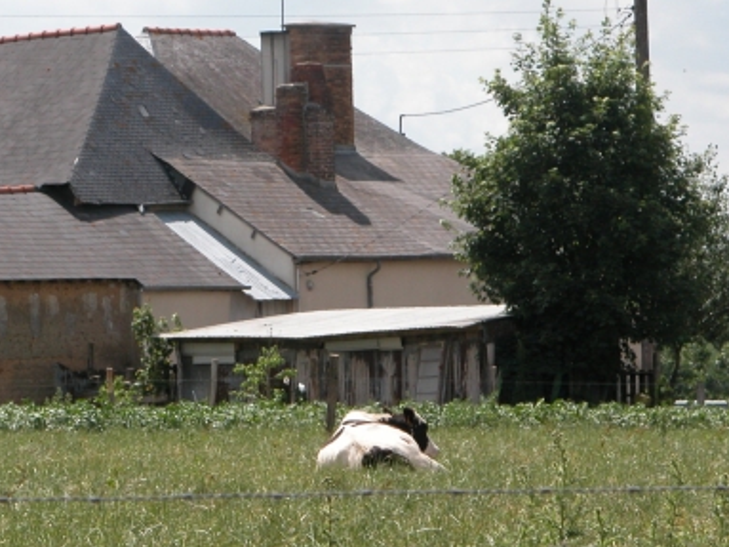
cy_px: 261
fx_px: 6042
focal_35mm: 287
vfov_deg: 5.2
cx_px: 143
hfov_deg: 6.9
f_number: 6.2
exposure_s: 1/313
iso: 100
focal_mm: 41.1
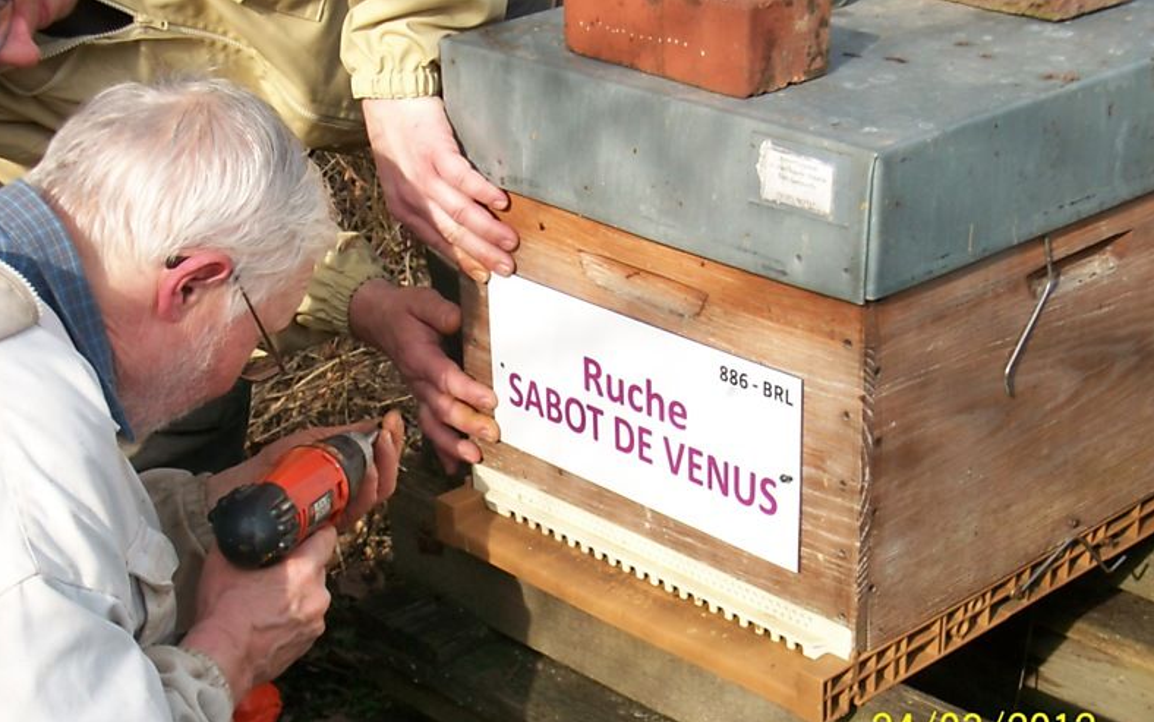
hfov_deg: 29.0
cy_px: 391
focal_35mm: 71
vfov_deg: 18.4
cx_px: 570
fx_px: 2234
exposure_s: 1/320
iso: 80
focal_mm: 11
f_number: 4.1
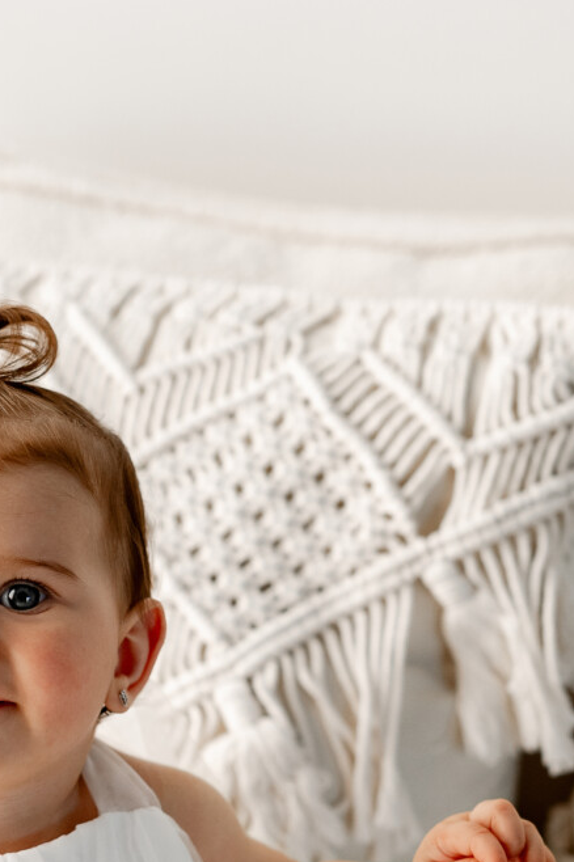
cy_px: 732
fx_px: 3495
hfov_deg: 9.3
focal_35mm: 146
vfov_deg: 14.0
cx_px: -69
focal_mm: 50
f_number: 2.2
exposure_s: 1/200
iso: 200
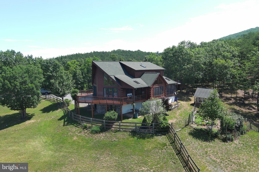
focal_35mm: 29
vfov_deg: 45.0
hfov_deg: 63.7
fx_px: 209
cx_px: 130
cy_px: 86
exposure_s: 1/600
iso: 100
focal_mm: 10.57
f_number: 2.8
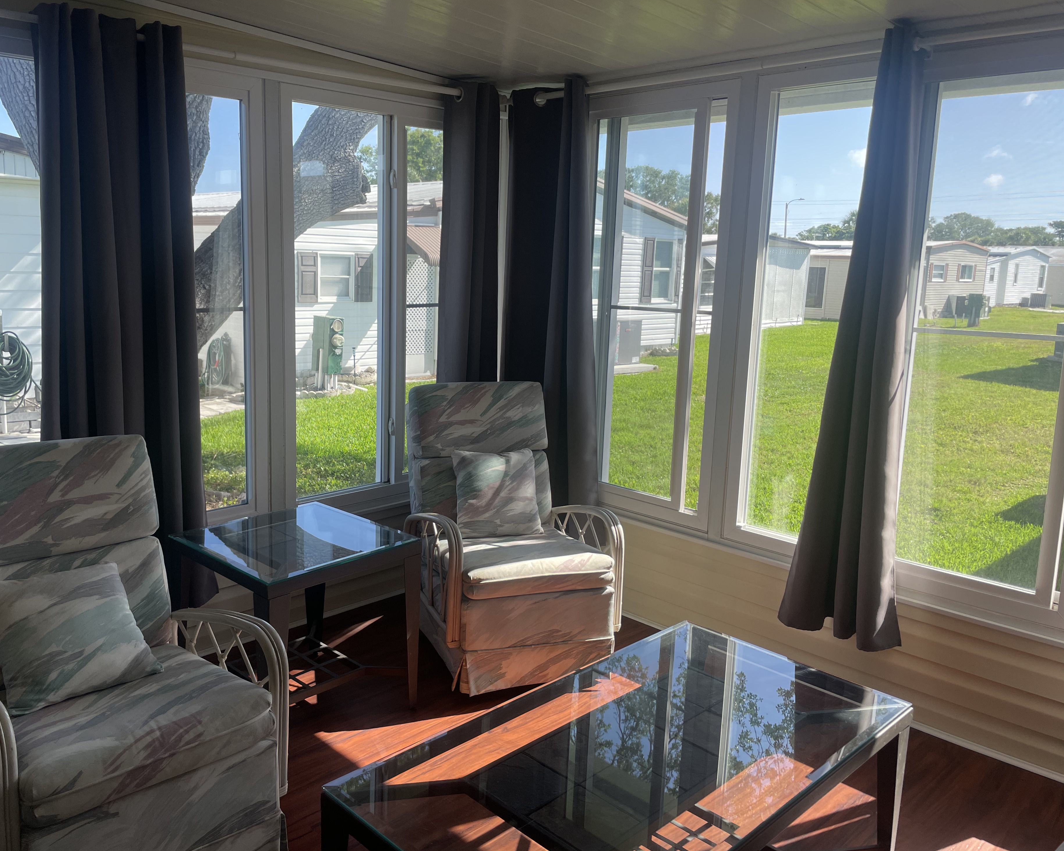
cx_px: 480
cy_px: 417
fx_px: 882
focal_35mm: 28
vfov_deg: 51.5
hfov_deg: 62.1
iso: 32
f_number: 1.6
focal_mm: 4.2
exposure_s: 1/703
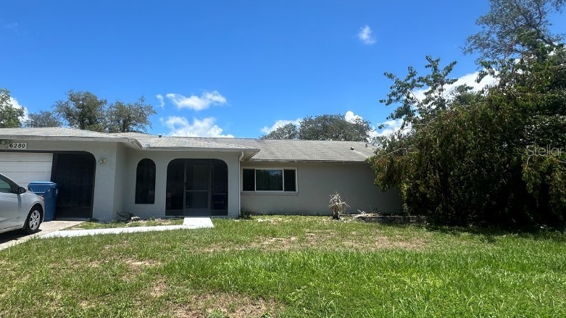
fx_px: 300
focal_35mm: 20
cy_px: 150
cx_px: 223
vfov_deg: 55.8
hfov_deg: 85.4
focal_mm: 2.22
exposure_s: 1/1795
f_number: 2.2
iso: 40
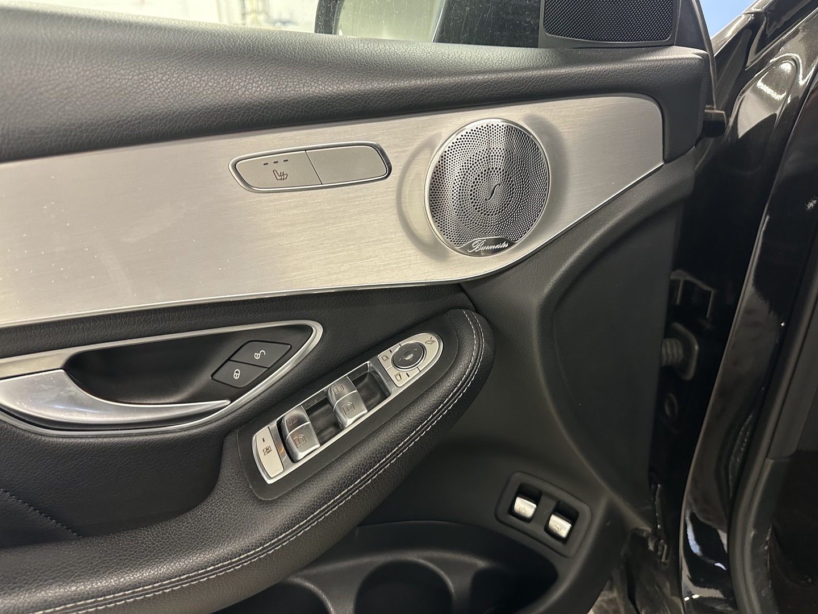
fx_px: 567
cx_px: 409
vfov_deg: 56.8
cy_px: 307
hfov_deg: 71.6
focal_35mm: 24
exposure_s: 1/50
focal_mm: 6.86
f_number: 1.78
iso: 400
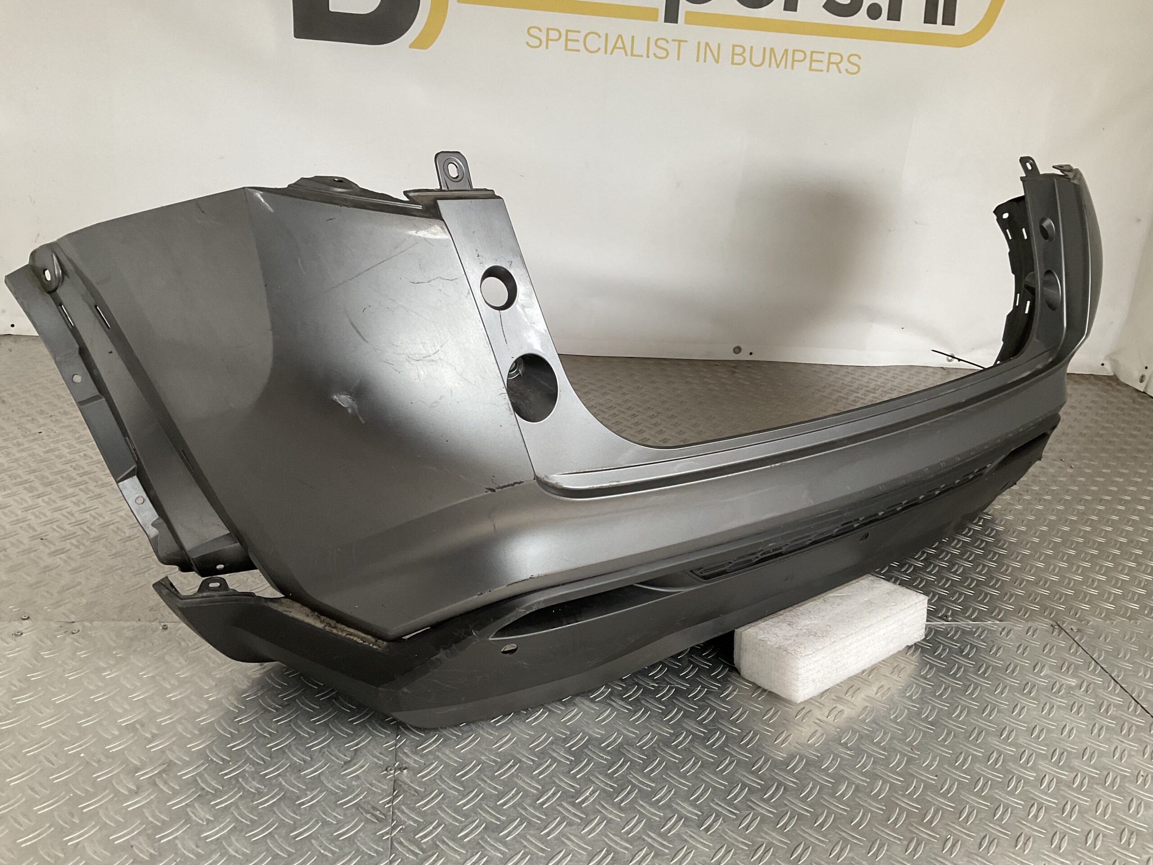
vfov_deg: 48.2
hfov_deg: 61.7
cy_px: 432
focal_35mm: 29
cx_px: 576
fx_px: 966
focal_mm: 3
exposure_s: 1/60
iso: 50
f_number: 1.8
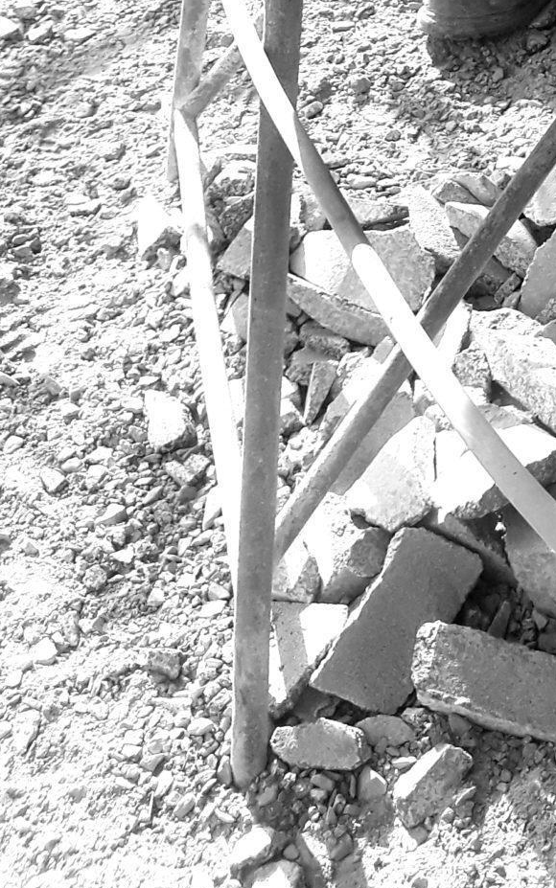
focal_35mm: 79
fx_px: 1914
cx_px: 829
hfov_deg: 15.3
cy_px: -332
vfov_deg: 22.7
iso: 40
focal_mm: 3.6
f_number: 1.9
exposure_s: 1/415
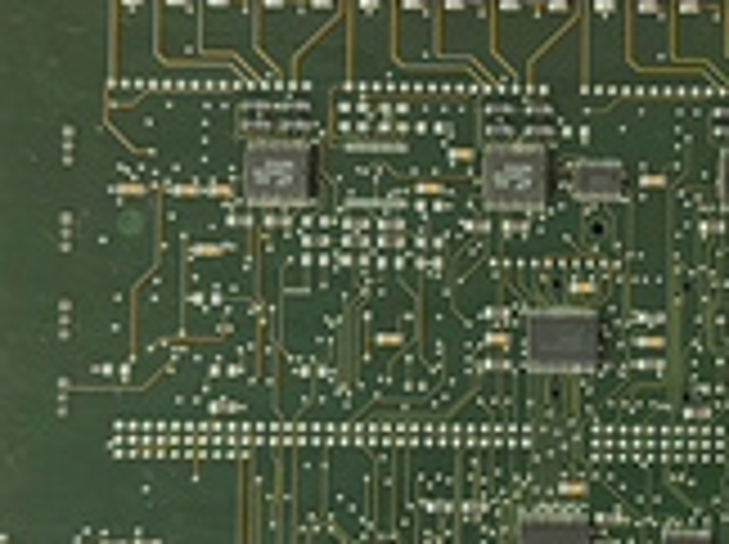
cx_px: 580
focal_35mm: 71
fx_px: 1493
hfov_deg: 26.9
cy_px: 380
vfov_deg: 20.6
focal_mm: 5.52
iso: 1356
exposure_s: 1/50
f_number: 1.9
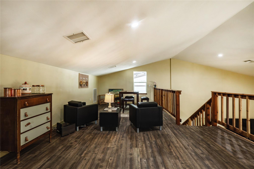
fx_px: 106
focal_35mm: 15
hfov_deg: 100.4
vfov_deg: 77.3
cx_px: 127
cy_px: 84
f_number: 4
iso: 800
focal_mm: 10
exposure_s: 1/60
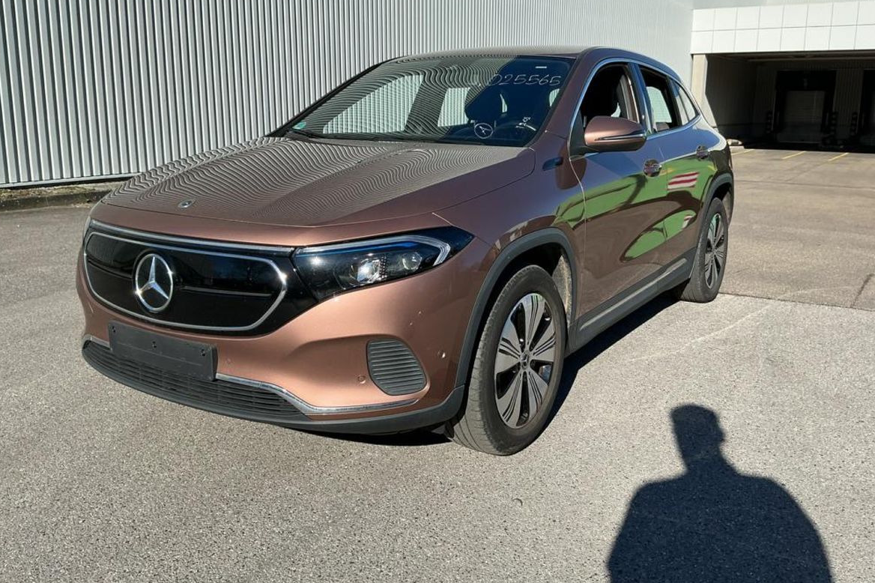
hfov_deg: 60.3
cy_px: 268
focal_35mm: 31
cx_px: 438
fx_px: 753
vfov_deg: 42.3
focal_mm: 3
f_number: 1.8
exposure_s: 1/1912
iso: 25
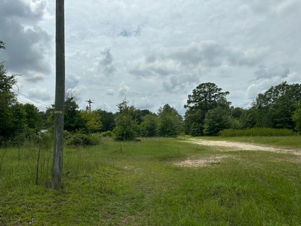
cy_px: 113
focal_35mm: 24
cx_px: 150
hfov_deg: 71.6
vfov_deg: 56.8
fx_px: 209
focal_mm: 6.86
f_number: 1.78
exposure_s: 1/13699
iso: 80
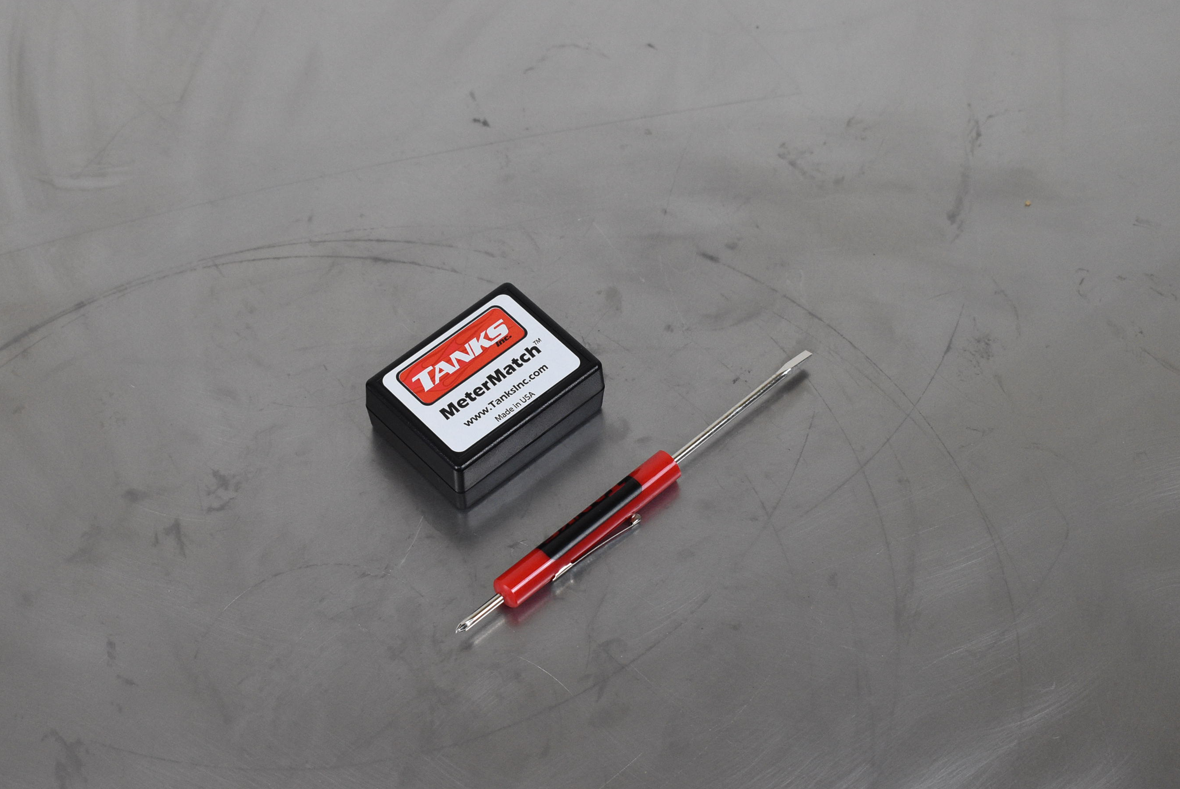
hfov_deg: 30.1
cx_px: 587
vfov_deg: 20.3
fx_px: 2198
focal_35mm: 67
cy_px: 432
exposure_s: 1/200
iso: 1250
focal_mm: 40
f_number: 7.1
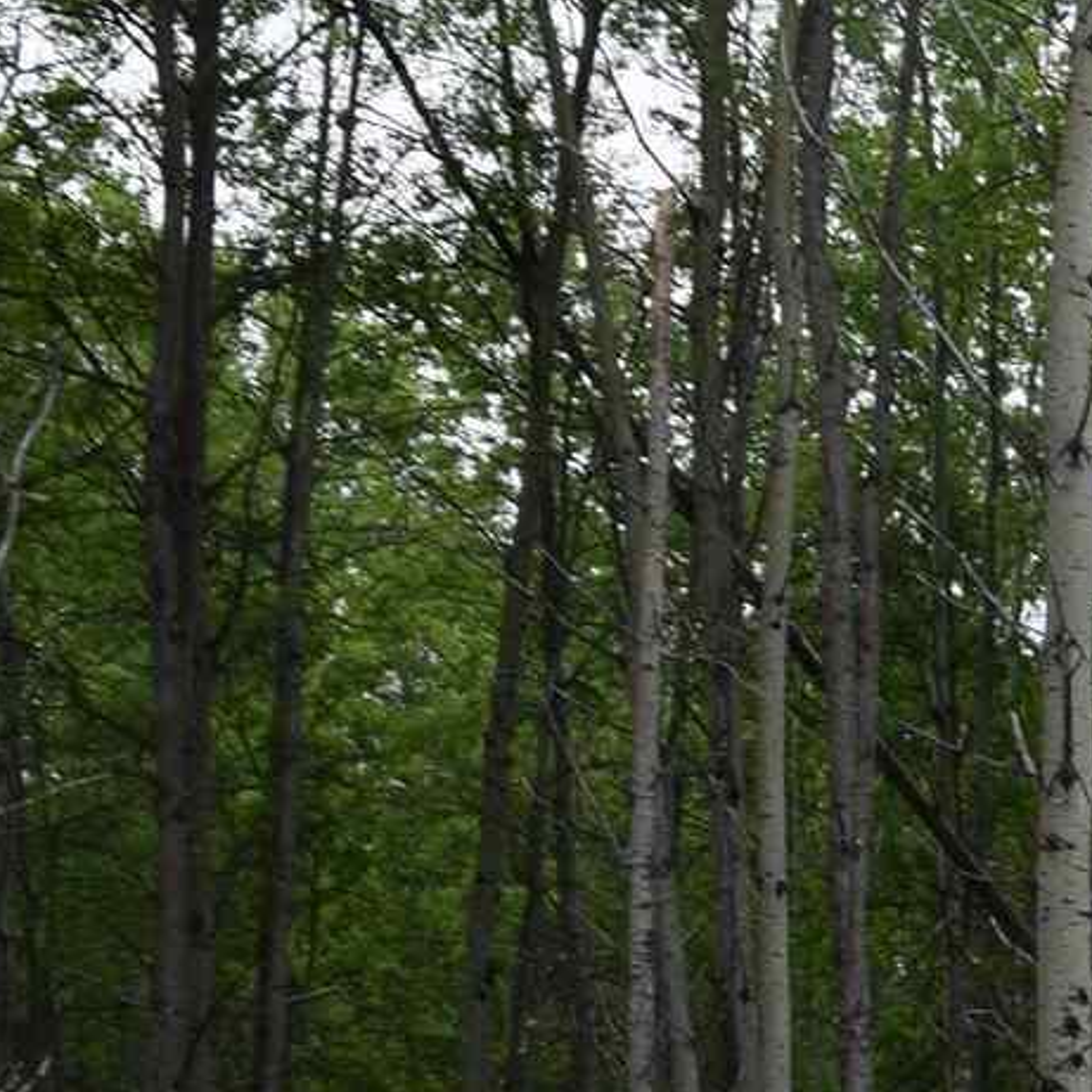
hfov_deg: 9.4
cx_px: 3096
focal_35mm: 153
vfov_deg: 10.8
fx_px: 5461
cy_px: 1838
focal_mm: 18
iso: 100
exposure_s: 1/200
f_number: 9
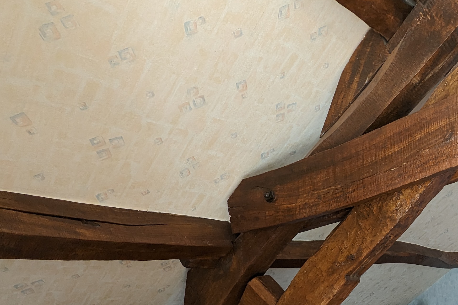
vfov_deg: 32.5
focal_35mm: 35
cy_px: 348
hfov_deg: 50.6
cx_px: 377
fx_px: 445
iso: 132
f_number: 2.2
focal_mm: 2.35
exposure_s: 1/25
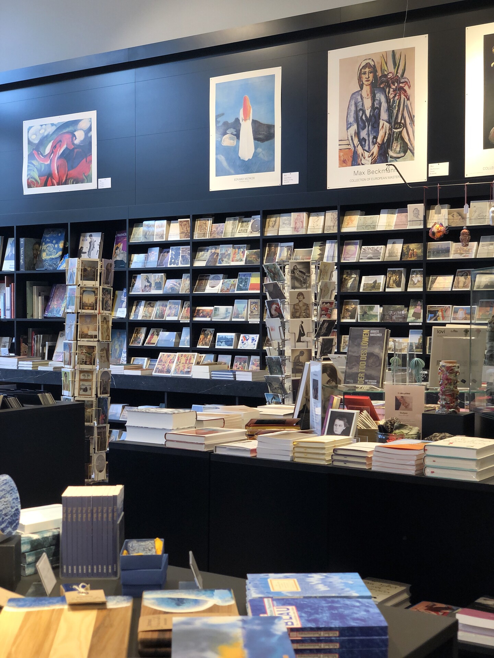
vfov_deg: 36.8
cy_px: 329
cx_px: 247
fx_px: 989
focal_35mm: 52
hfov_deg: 28.0
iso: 50
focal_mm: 6
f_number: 2.4
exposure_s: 1/49
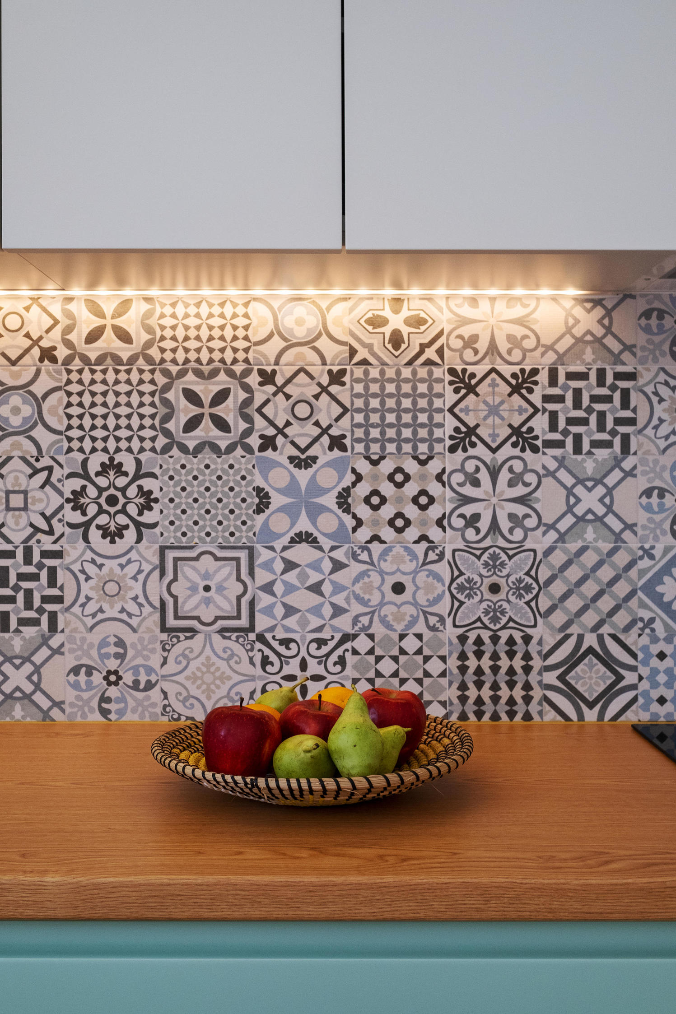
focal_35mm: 35
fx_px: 986
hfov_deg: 37.8
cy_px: 507
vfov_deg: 54.4
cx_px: 338
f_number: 7.1
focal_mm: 23
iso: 800
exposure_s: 1/60
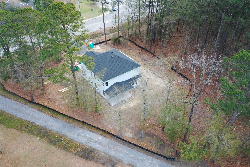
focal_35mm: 28
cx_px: 125
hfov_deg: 65.5
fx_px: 194
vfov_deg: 46.4
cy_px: 84
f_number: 8
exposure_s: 1/20
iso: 400
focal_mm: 10.26
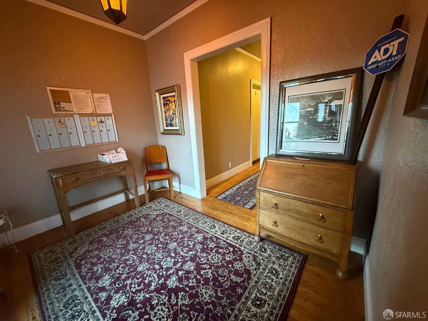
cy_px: 160
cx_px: 214
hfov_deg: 102.1
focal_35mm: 14
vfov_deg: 85.7
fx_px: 173
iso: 800
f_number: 2.2
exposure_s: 1/60
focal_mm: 2.22
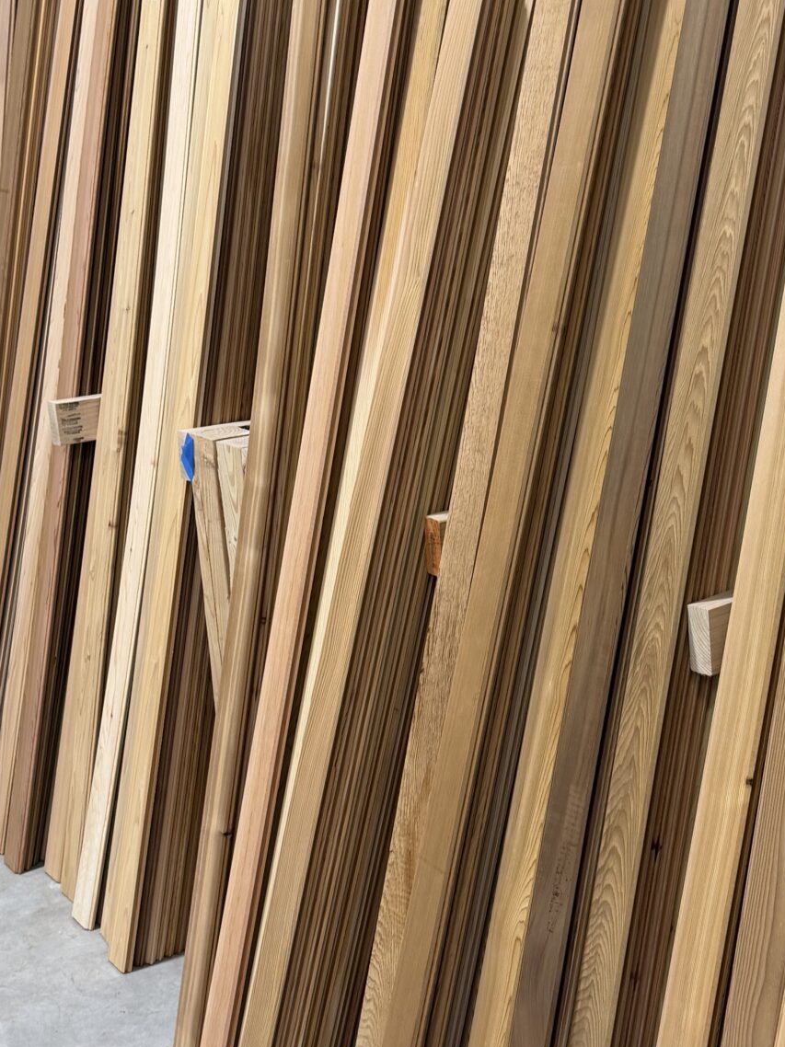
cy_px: 544
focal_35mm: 54
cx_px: 574
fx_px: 1633
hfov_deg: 26.7
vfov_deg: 35.5
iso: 100
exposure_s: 1/120
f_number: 1.78
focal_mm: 6.76
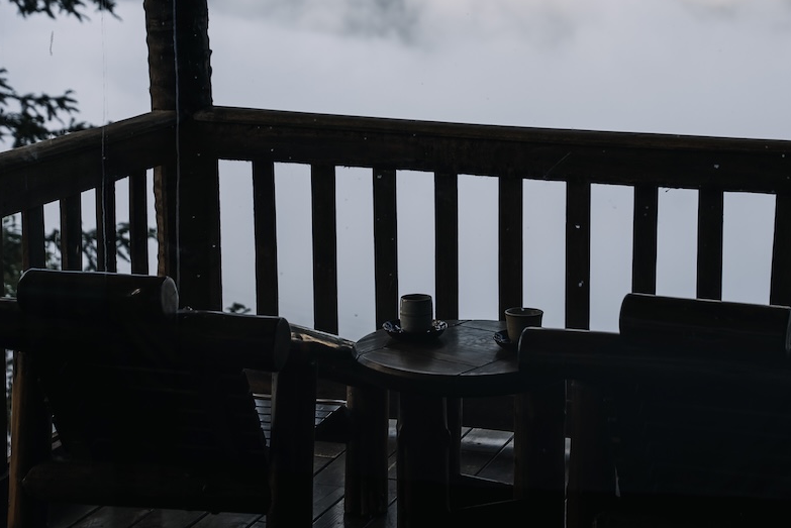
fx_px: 1832
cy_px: 147
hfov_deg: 24.3
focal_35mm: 83
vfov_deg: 16.3
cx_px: 465
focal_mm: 55.9
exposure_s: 1/200
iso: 100
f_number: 4
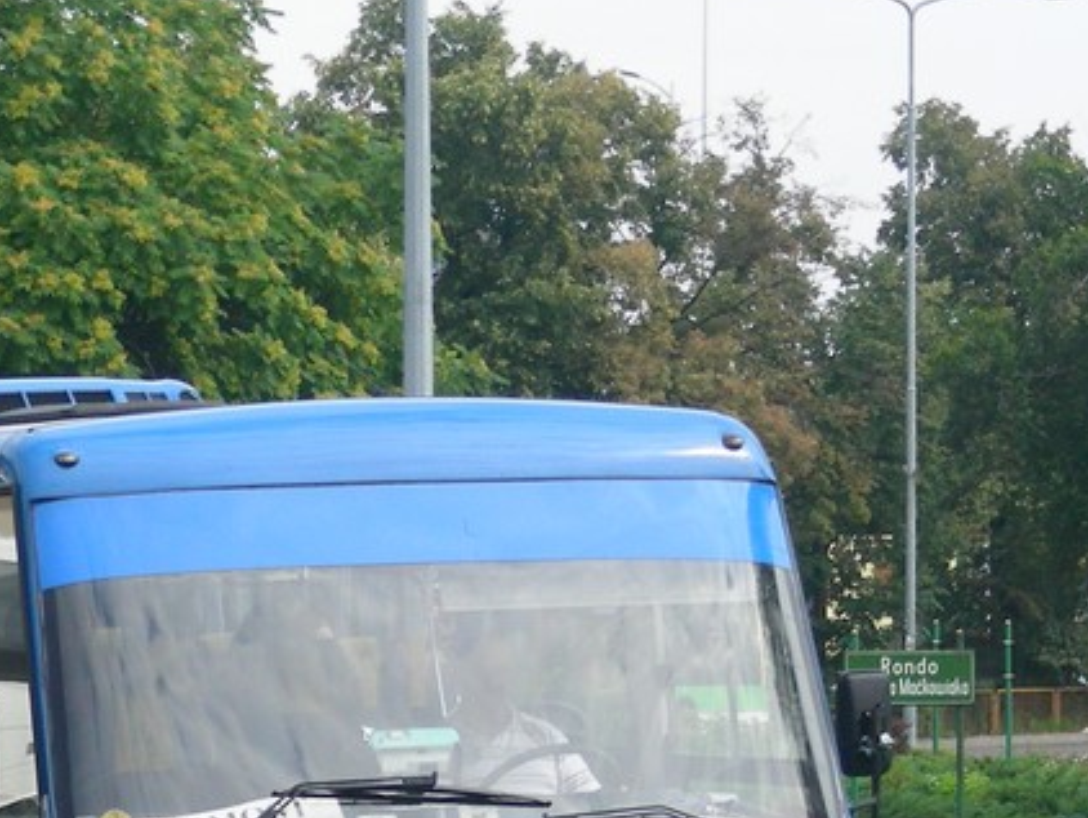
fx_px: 6636
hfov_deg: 9.3
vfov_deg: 7.0
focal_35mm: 211
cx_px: 175
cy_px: 713
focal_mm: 16.5
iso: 50
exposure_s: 1/420
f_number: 4
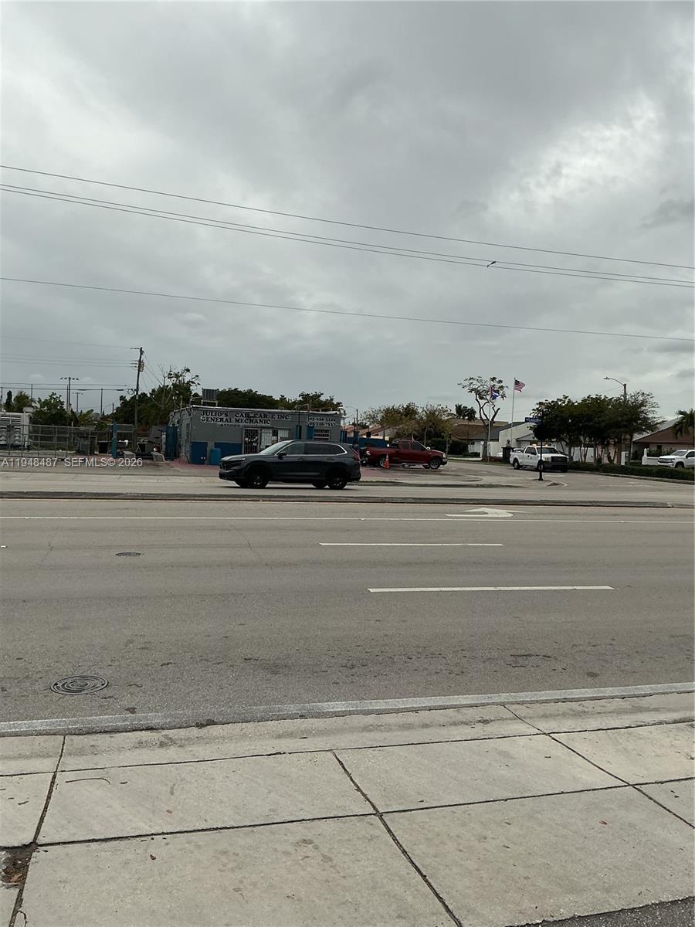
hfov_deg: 48.2
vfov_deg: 61.7
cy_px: 464
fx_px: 776
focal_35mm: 29
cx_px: 348
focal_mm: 3
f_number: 1.8
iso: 25
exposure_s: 1/2538
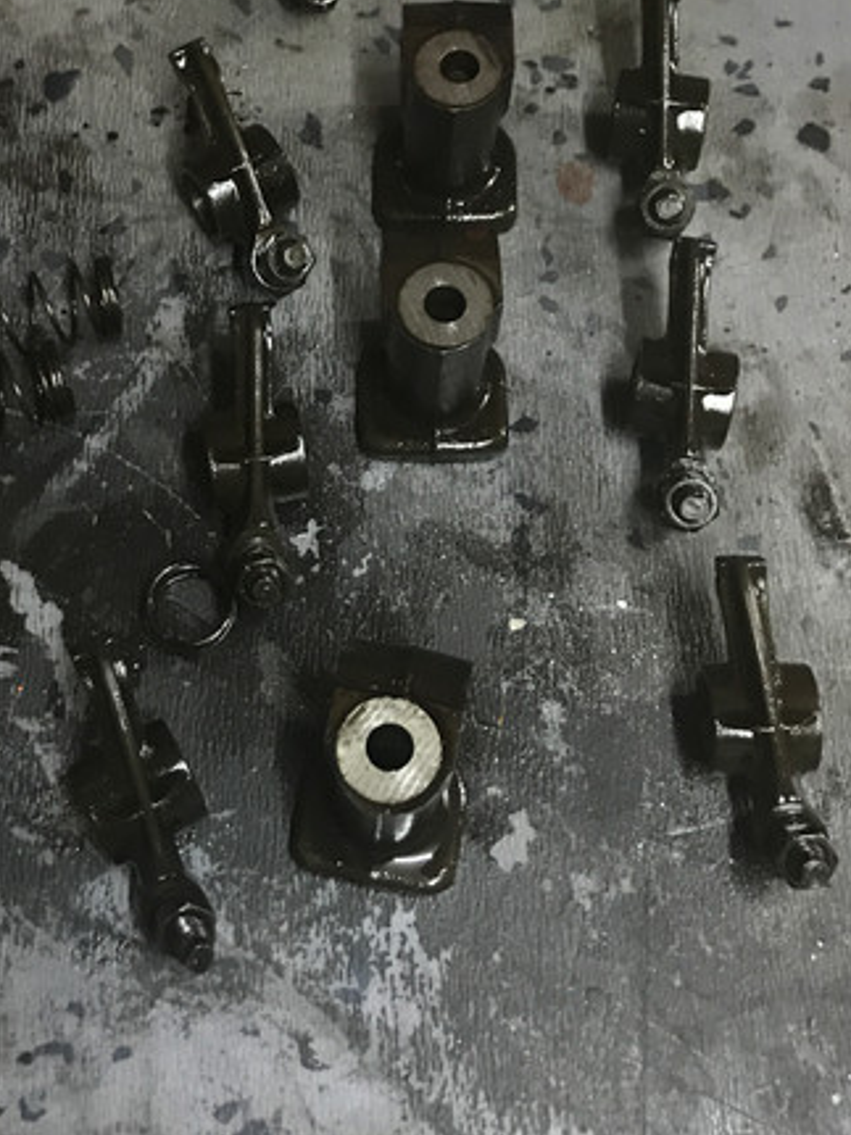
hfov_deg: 27.9
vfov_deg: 36.5
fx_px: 1705
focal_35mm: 52
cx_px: 295
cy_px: 400
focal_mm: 3.99
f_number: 1.8
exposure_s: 1/11
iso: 100
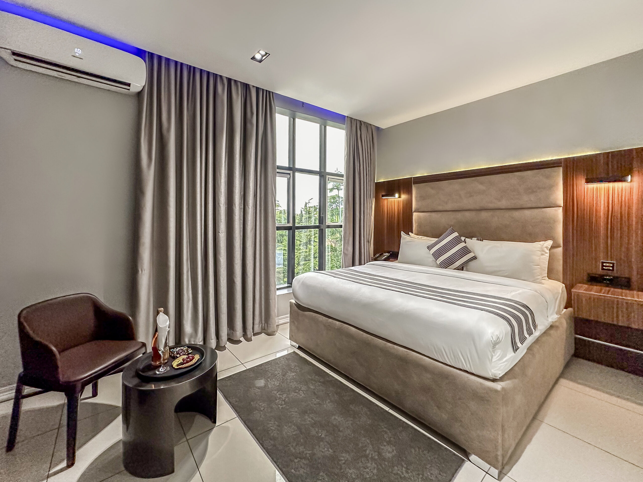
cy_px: 241
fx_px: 260
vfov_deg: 85.7
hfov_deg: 102.1
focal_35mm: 14
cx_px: 322
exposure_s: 1/100
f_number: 2.2
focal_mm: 2.22
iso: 320
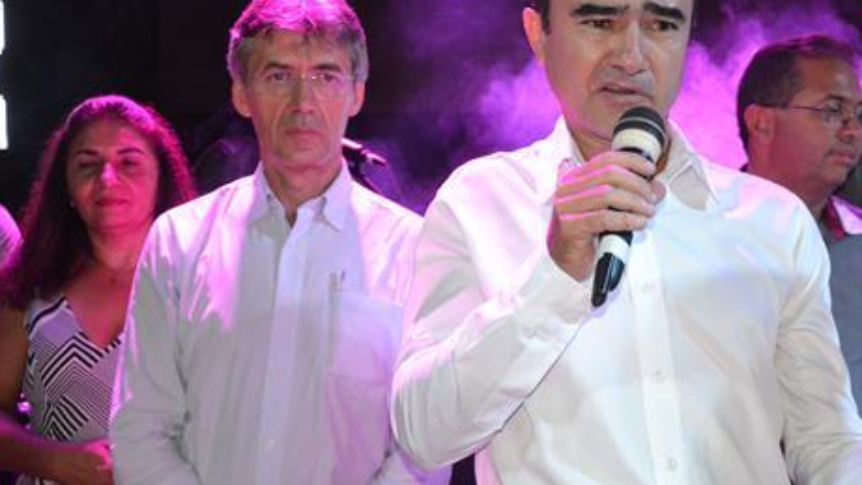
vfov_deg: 24.9
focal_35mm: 48
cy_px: 259
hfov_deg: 42.3
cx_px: 582
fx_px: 1097
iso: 2000
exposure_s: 1/60
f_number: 3.8
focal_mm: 22
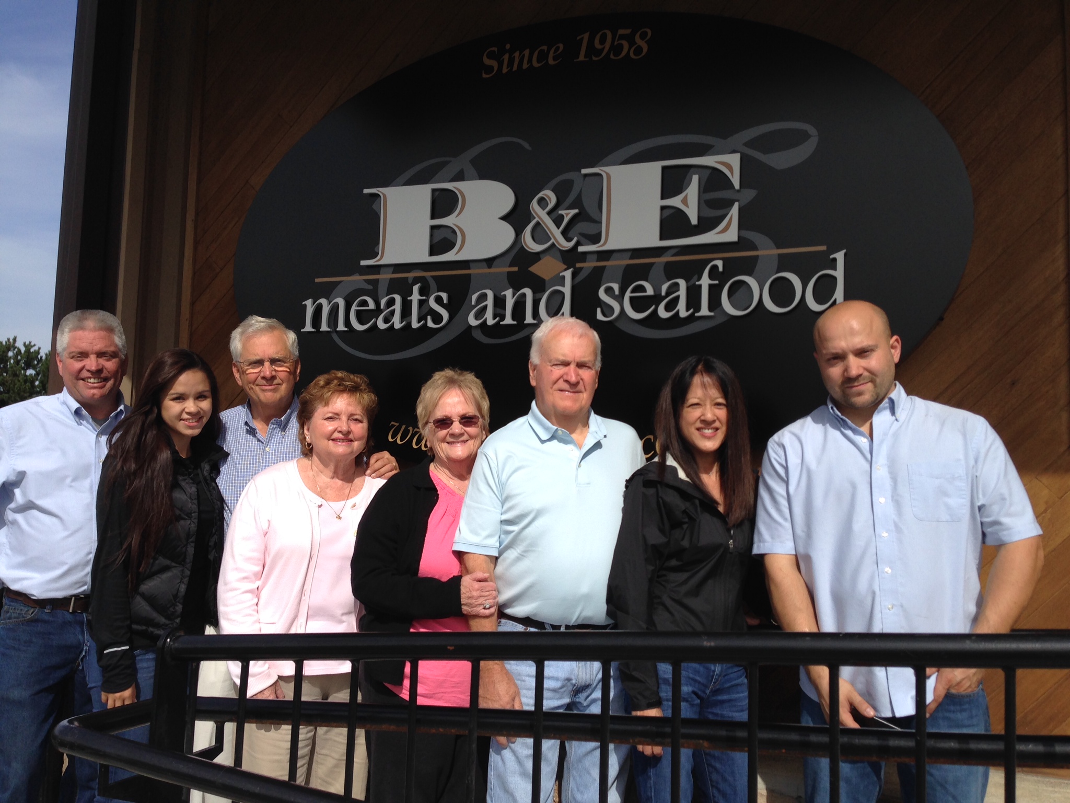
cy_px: 402
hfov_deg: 55.4
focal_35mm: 33
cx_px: 535
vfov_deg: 42.9
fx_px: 1020
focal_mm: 4.12
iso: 50
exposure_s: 1/2088
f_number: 2.4
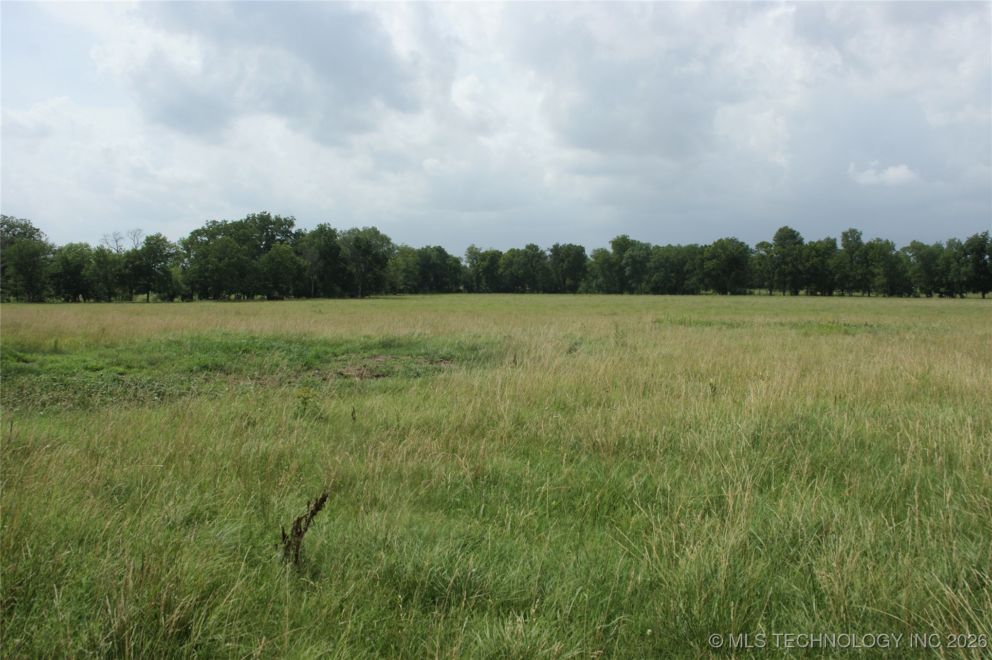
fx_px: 826
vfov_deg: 43.6
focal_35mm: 30
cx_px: 496
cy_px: 330
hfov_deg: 62.0
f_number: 10
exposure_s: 1/250
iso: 100
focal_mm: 20
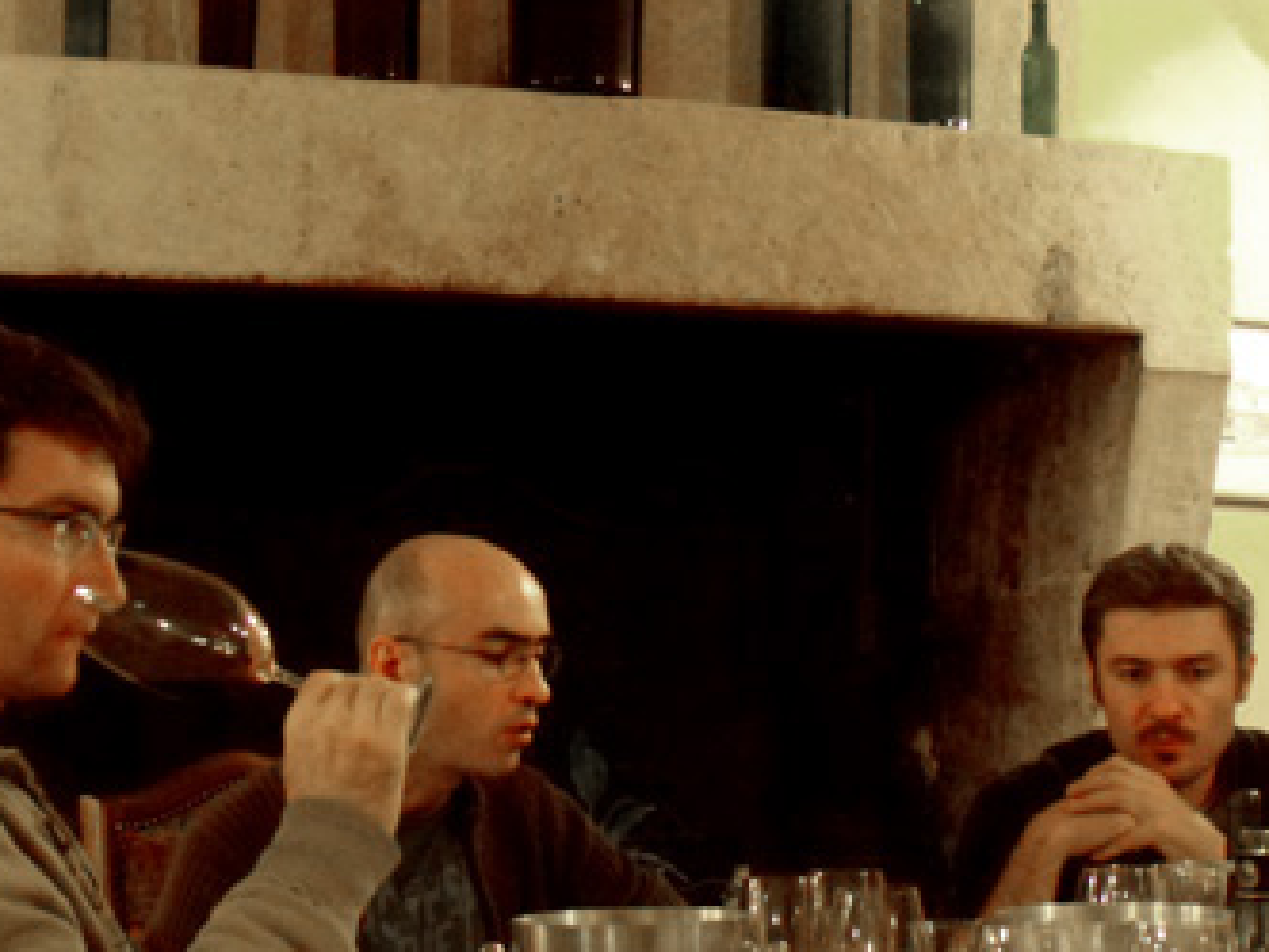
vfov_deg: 22.1
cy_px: 849
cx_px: 1059
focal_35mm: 65
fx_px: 2383
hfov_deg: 29.0
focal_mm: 6.4
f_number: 3.6
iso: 640
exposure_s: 1/8
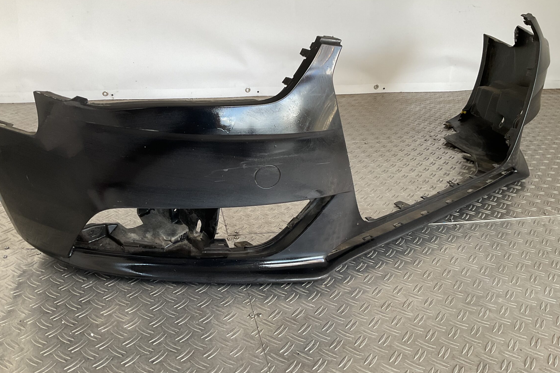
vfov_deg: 38.8
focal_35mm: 34
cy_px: 163
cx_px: 255
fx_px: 529
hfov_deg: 55.7
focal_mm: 3
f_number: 1.8
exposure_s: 1/100
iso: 40
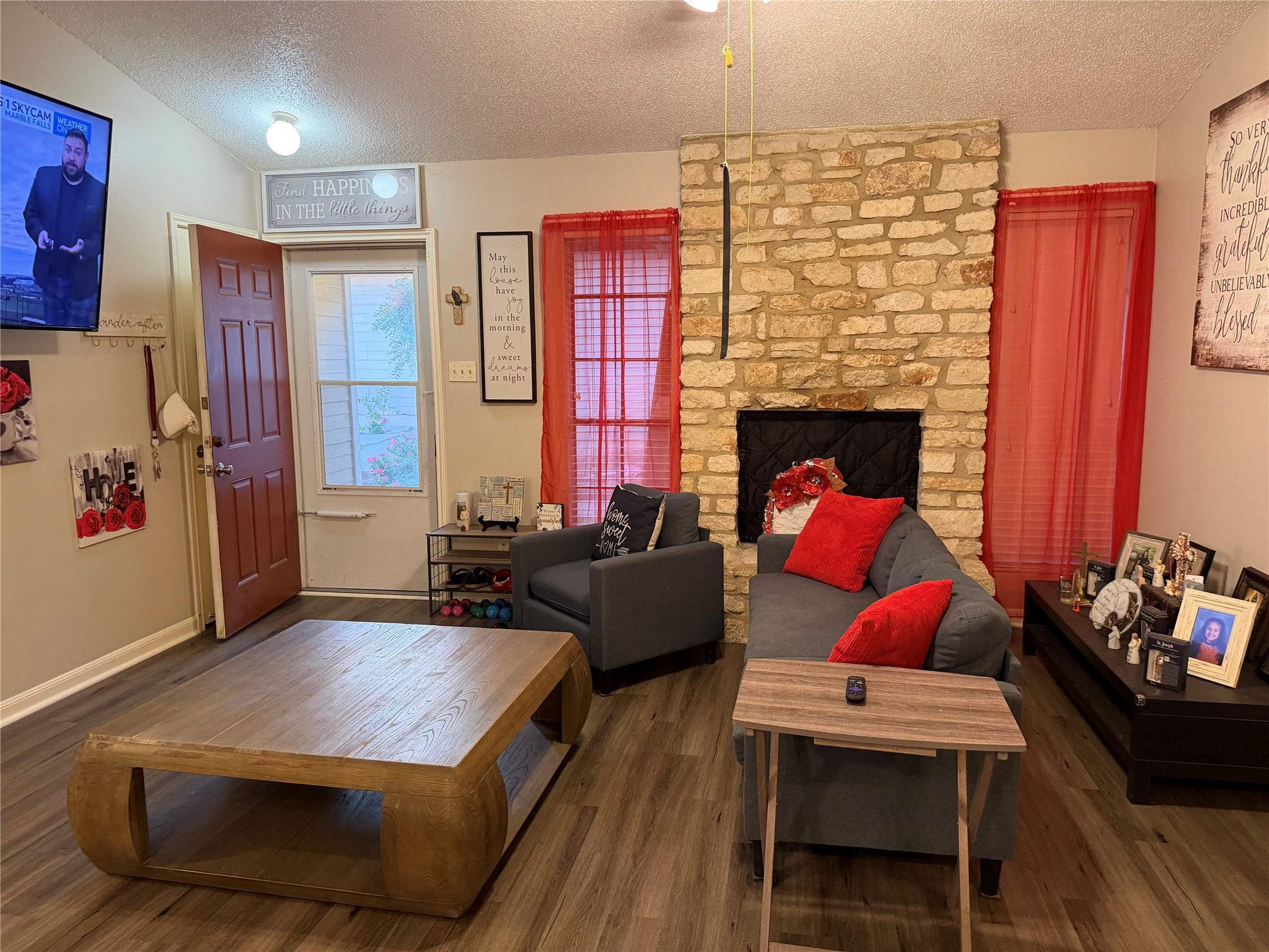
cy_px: 476
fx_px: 880
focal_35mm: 24
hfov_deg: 71.6
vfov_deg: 56.8
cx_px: 634
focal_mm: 6.76
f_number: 1.78
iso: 400
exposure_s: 1/60
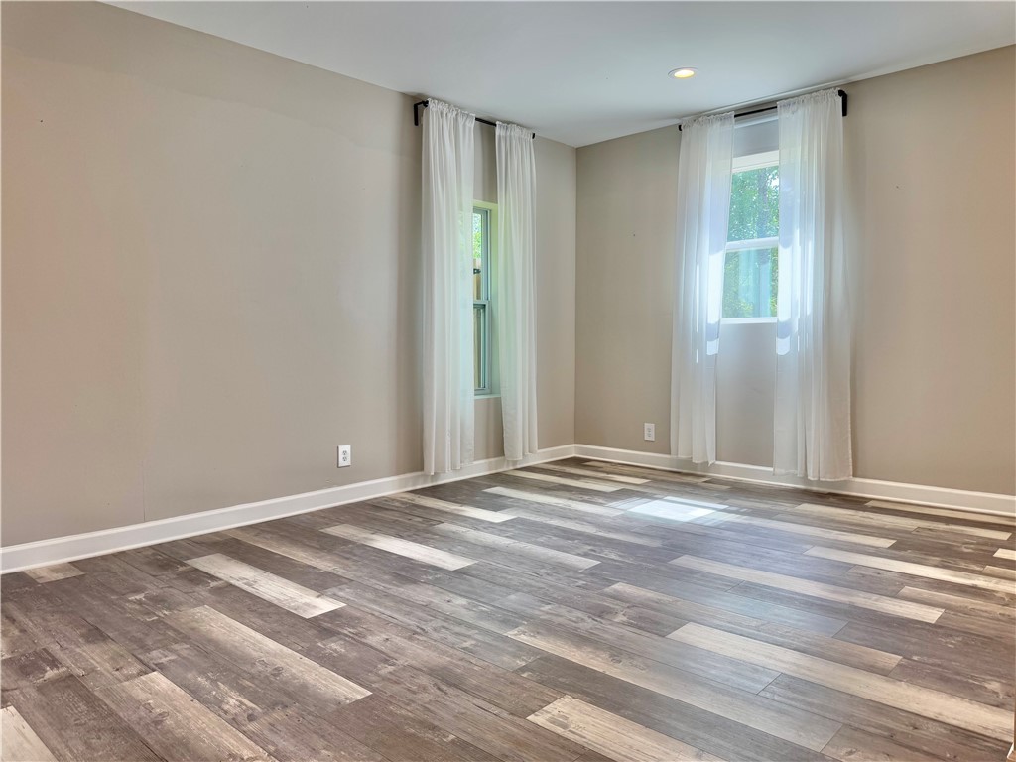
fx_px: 704
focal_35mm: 24
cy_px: 381
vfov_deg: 56.8
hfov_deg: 71.6
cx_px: 508
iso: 80
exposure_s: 1/167
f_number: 1.78
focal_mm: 6.76
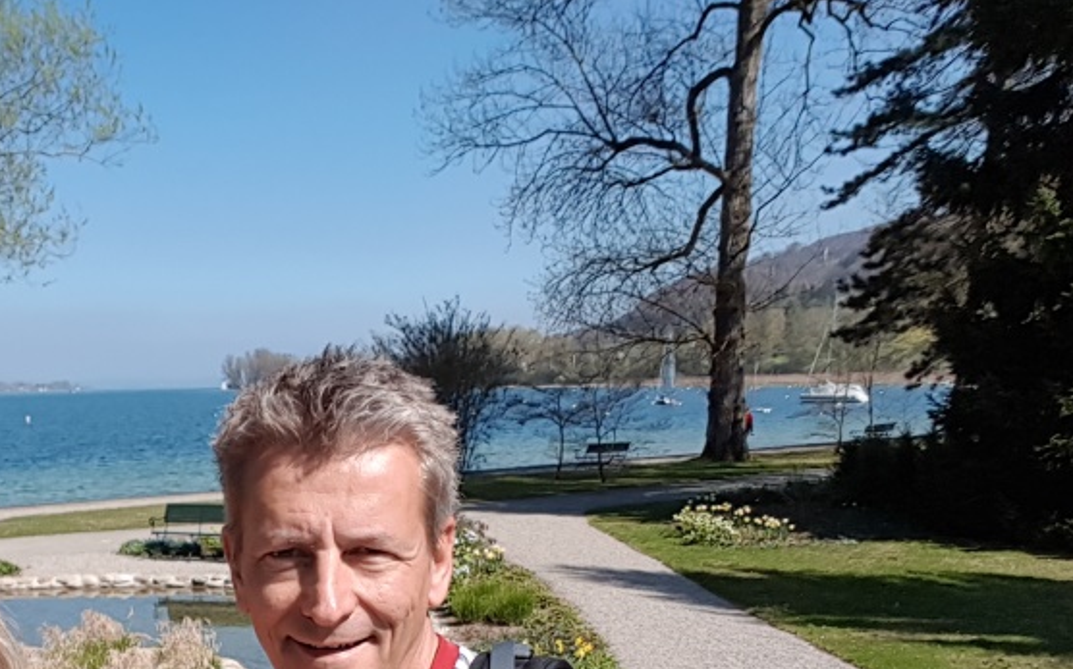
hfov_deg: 45.7
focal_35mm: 41
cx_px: 208
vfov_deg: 29.5
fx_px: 1198
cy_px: 646
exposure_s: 1/2056
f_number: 1.7
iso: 50
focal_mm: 2.1
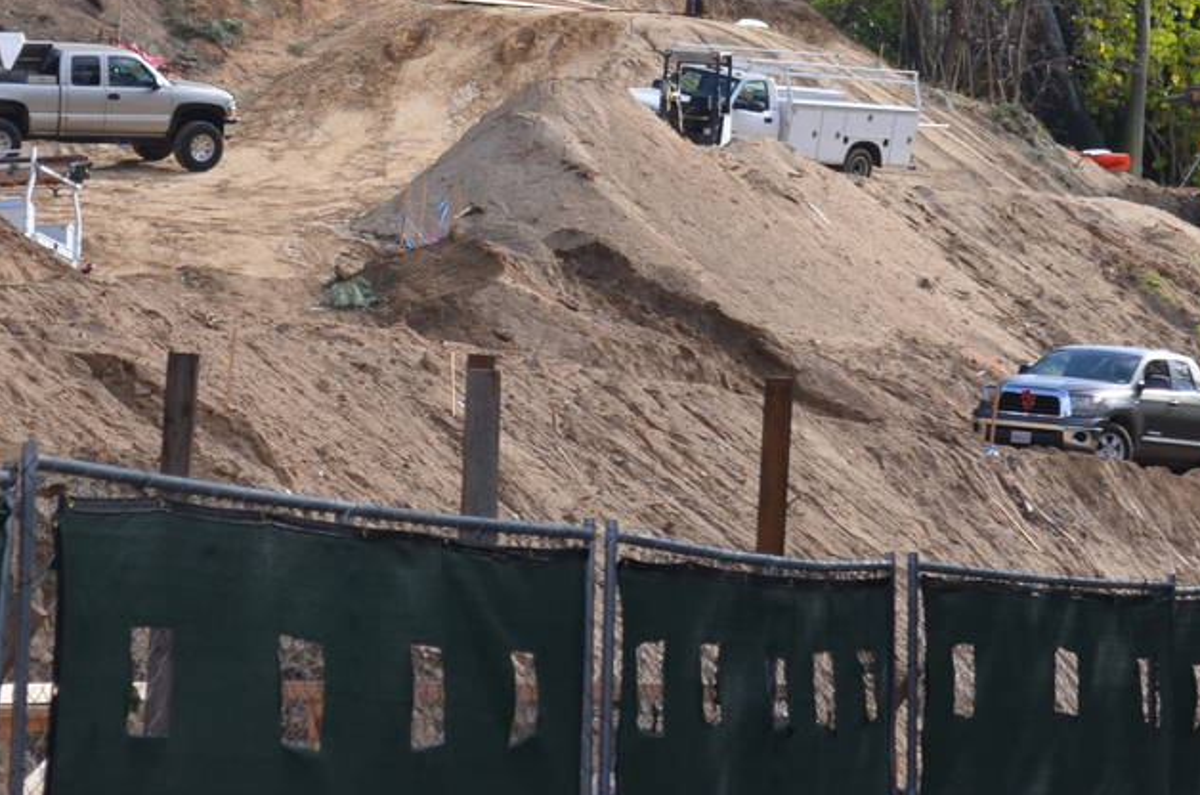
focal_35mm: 210
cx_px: 579
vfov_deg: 6.5
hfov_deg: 9.8
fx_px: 6995
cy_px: 23
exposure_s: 1/250
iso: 200
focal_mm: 55
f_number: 8
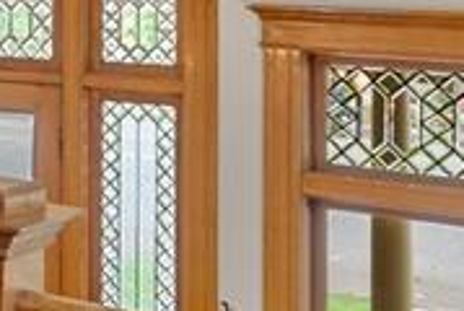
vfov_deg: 13.9
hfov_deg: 17.1
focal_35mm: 97
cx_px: -381
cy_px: -29
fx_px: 1252
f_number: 8
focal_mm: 17
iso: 400
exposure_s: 1/2
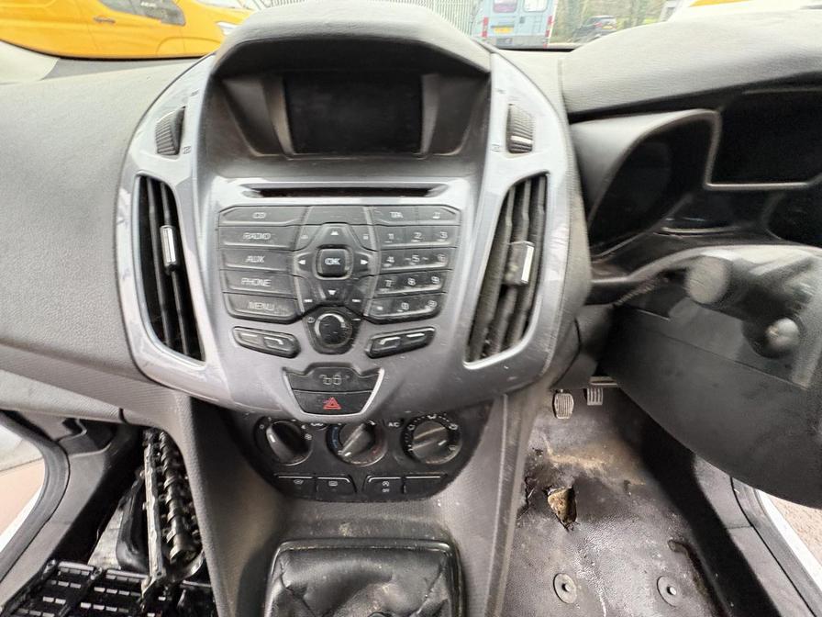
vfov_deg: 85.7
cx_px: 411
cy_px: 308
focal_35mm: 14
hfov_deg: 102.1
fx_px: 332
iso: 640
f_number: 2.2
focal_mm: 2.22
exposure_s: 1/60
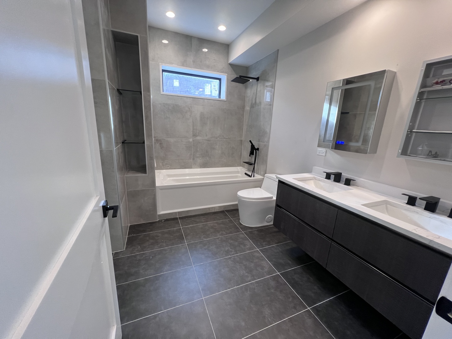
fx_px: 170
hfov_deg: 106.2
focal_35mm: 13
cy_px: 170
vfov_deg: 89.9
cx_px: 226
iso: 200
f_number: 1.8
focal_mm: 1.57
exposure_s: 1/120
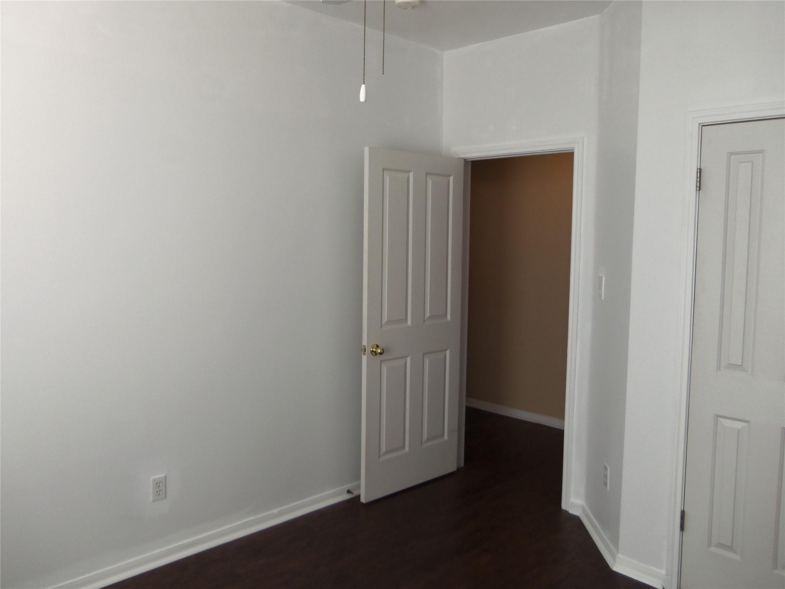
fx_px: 635
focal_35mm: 28
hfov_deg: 63.4
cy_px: 294
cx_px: 392
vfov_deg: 49.7
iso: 100
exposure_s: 1/40
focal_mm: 5.1
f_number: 3.9
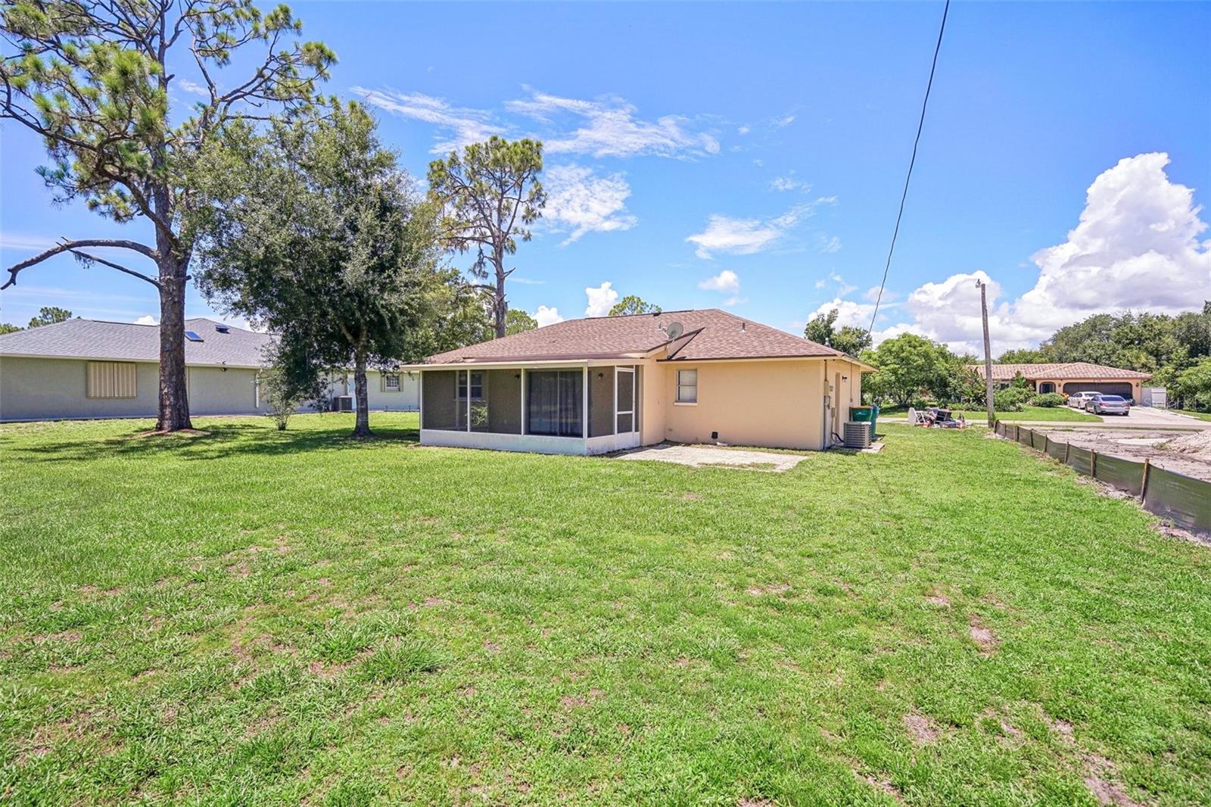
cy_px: 404
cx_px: 606
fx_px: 538
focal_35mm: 16
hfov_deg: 96.7
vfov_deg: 73.7
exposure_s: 1/4000
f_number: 4
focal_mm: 16
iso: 400
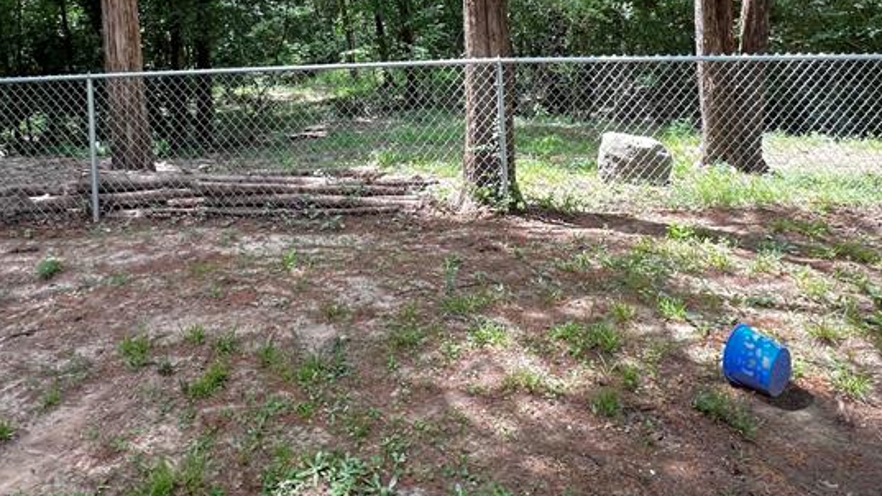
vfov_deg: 38.4
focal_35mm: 27
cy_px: 8
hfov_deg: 69.6
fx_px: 631
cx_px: 388
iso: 100
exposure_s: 1/99
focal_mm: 1.57
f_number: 1.8
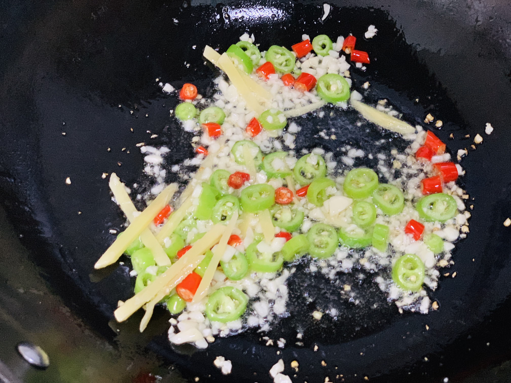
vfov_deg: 28.0
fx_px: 768
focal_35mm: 52
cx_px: 256
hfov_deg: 36.8
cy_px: 192
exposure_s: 1/25
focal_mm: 6
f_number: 2.4
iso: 500
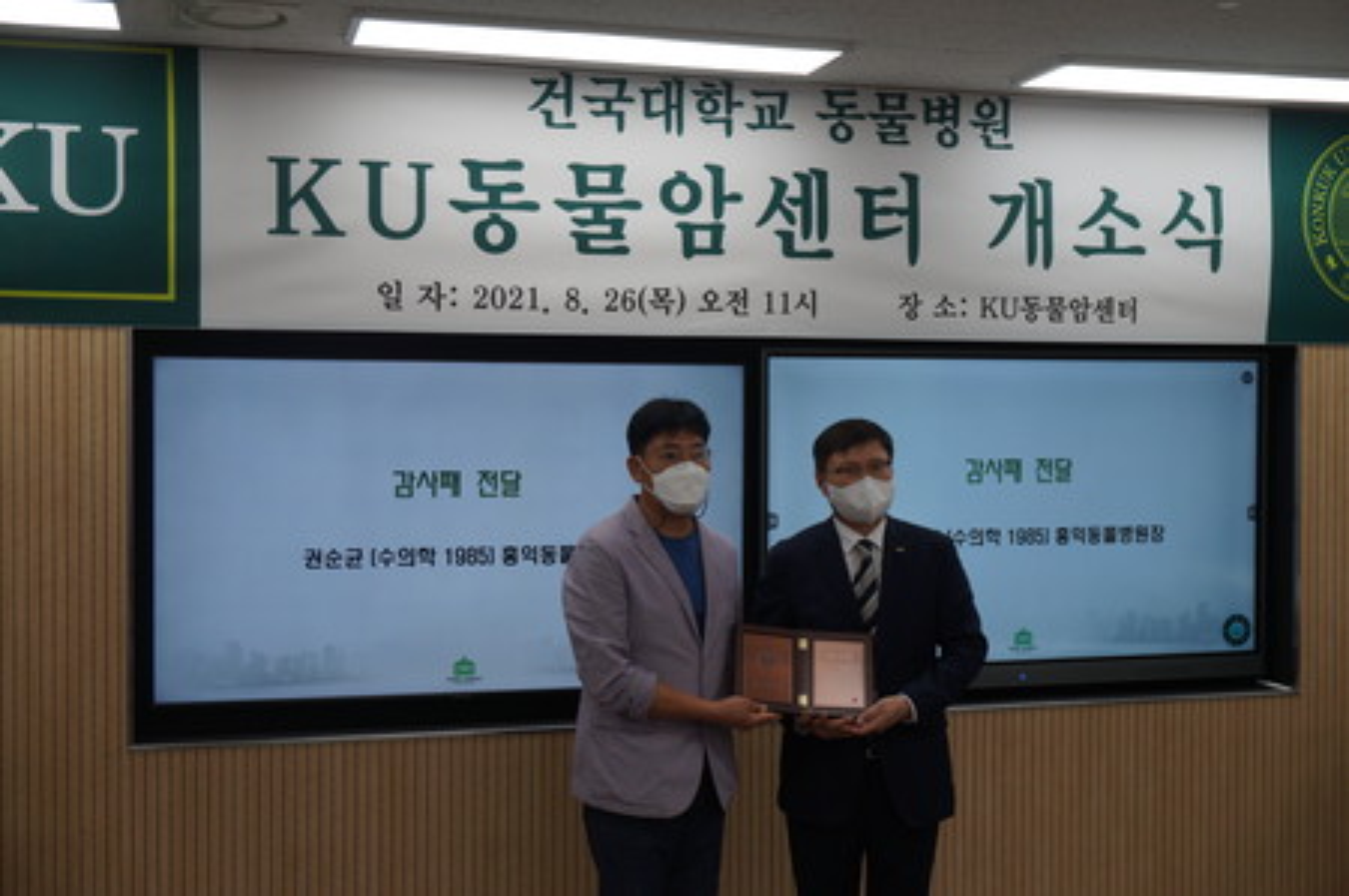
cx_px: 674
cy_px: 448
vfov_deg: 30.8
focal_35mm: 44
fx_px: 1628
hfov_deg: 45.0
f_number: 6.3
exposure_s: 1/80
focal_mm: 29
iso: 200
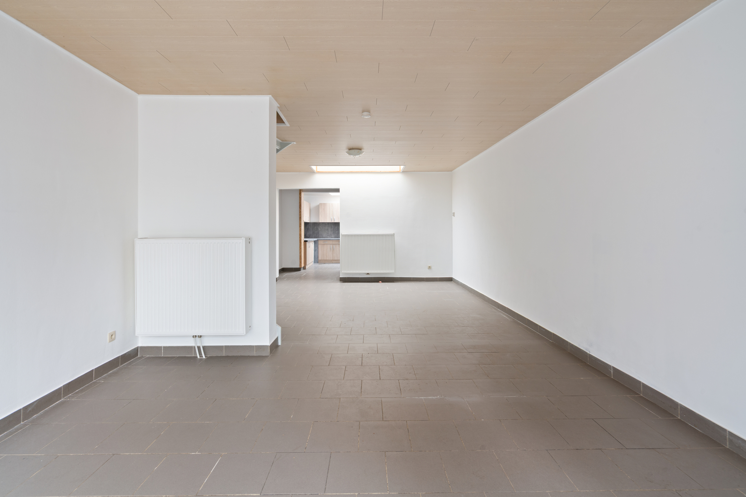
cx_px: 373
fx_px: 332
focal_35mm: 16
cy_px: 248
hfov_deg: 96.7
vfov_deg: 73.8
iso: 250
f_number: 11
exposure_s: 2.5
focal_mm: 16
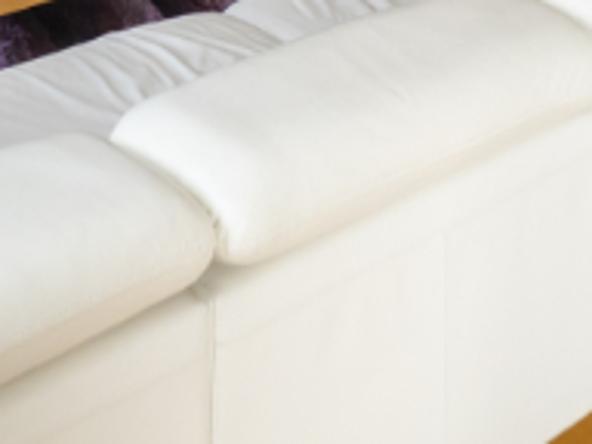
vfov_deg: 14.2
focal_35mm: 73
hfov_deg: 26.0
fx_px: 1248
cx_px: 80
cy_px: -607
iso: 400
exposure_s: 1/50
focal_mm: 7
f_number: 4
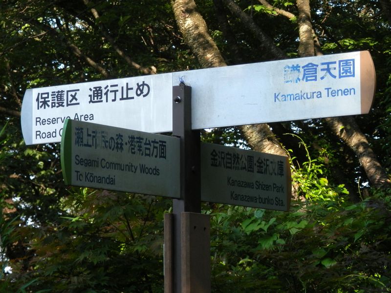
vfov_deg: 9.6
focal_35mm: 154
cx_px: 196
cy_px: 146
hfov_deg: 12.8
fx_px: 1739
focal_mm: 27.5
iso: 100
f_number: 5.5
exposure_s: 1/160
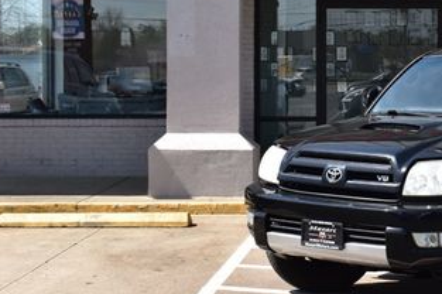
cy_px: 75
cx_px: 429
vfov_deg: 14.8
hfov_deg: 21.5
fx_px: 1128
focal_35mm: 92
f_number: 11
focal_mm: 30
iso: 400
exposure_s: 1/500
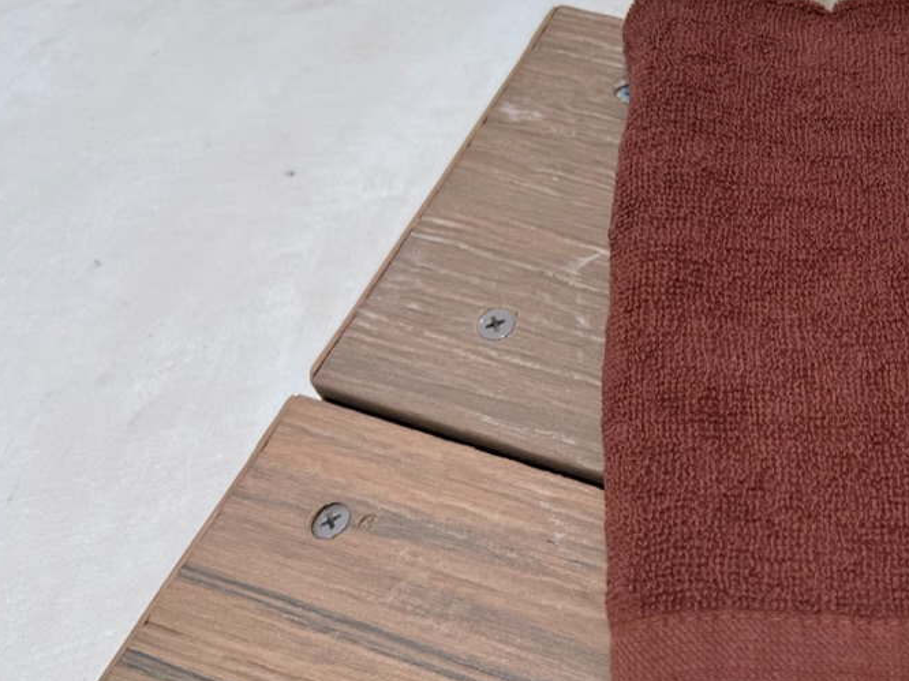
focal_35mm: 50
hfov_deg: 35.7
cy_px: 228
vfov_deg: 28.9
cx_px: 837
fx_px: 1313
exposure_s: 1/4630
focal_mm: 5.7
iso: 50
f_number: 1.5
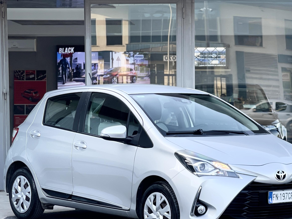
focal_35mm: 110
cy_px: 175
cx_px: 172
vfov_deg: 13.4
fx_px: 928
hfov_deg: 17.9
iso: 32
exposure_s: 1/121
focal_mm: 7.5
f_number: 2.2
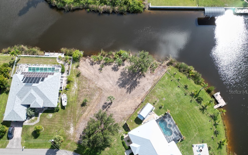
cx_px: 125
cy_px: 92
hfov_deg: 70.4
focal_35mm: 26
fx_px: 176
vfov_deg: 47.4
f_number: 1.7
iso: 130
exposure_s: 1/2500
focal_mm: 6.72
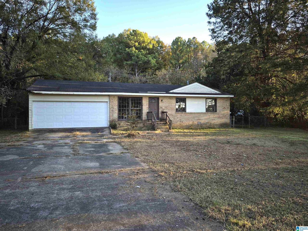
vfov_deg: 58.9
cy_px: 116
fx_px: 205
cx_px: 154
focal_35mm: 23
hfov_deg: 73.9
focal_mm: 5.4
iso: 25
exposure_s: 1/190
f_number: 1.8
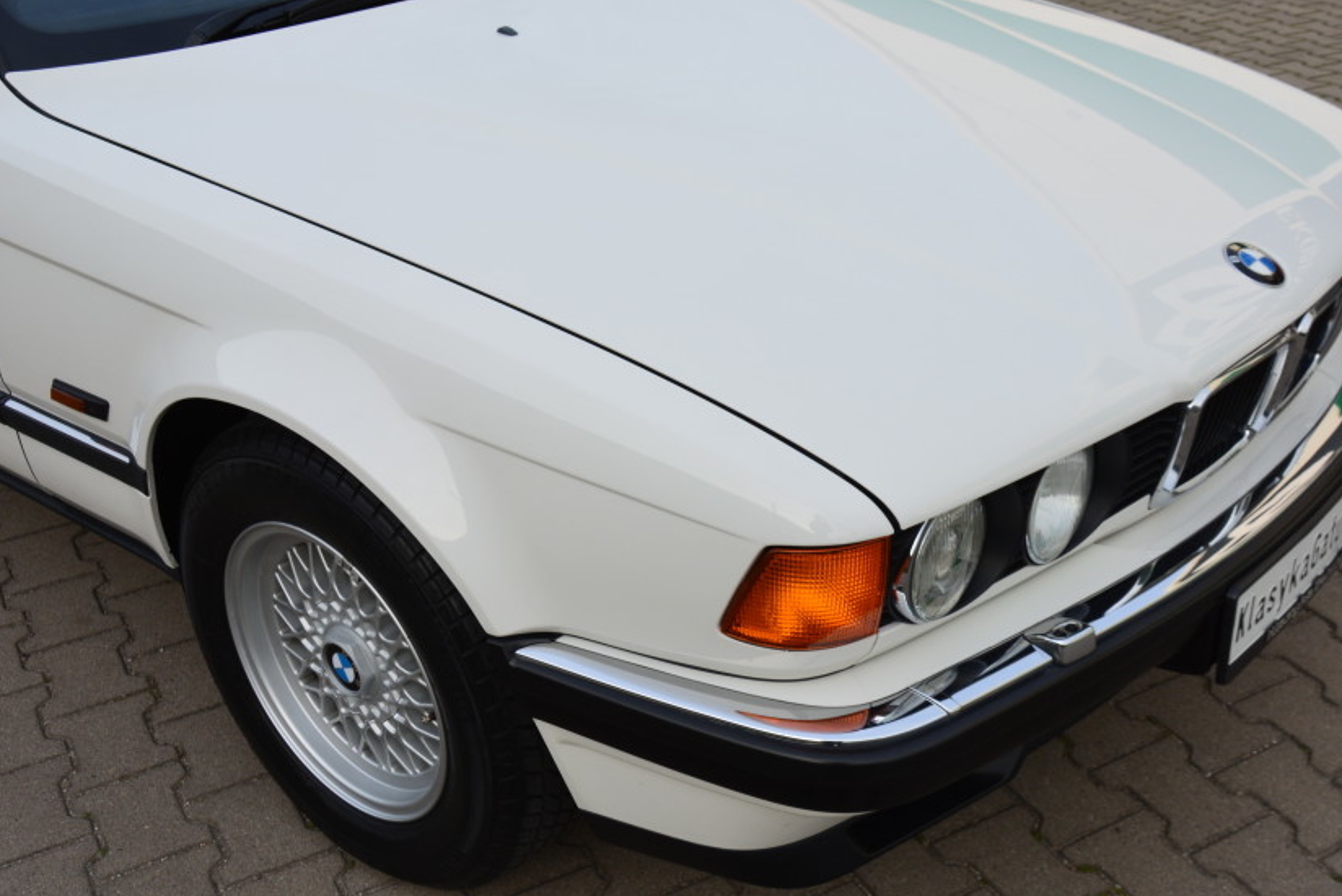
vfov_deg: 32.6
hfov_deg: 47.3
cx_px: 739
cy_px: 516
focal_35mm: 41
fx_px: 1529
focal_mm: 22
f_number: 10
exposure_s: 1/60
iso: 250
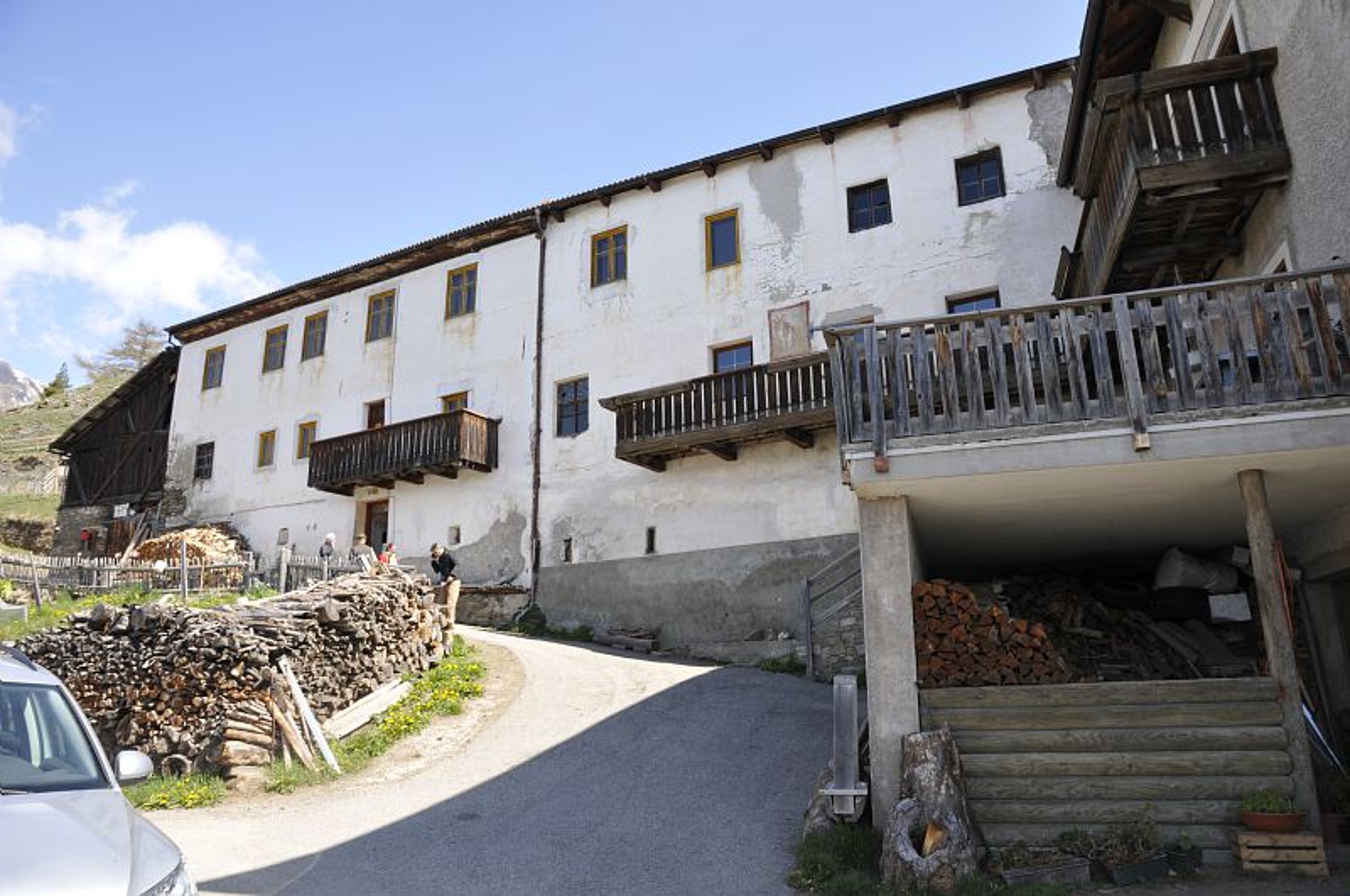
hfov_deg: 73.8
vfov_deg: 53.0
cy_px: 448
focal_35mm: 24
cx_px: 675
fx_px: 899
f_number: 7.1
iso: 200
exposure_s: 1/200
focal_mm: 16
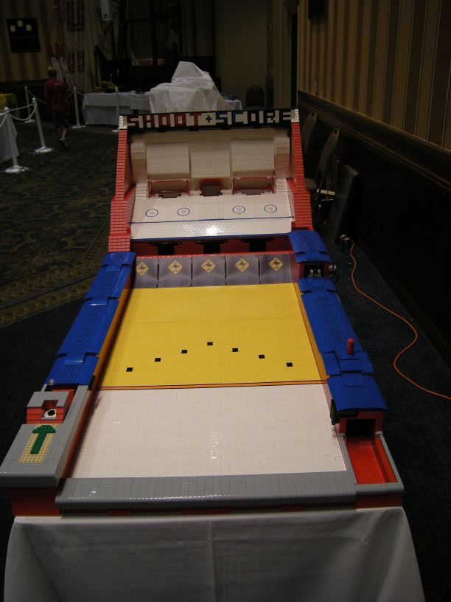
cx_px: 226
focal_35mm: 31
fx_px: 539
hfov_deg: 45.4
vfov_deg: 58.4
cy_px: 301
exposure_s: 1/56.6
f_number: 2.9
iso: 136
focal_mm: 5.3
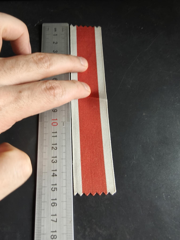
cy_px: 120
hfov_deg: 58.9
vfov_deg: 73.9
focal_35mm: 23
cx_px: 90
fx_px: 159
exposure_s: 1/50
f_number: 2
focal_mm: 2.32
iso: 640
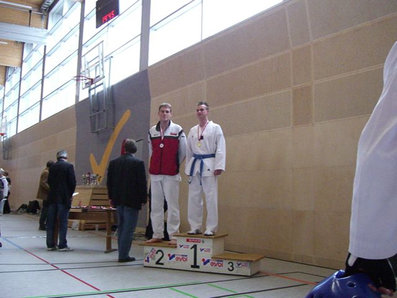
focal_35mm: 38
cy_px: 149
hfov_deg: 49.0
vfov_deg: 37.7
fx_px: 436
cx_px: 198
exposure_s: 1/500
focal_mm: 7.9
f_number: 2.8
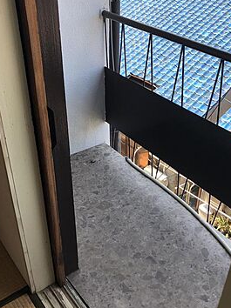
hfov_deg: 37.6
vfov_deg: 49.0
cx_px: 135
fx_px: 339
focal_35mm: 38
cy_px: 159
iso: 20
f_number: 1.8
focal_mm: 3.99
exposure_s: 1/294
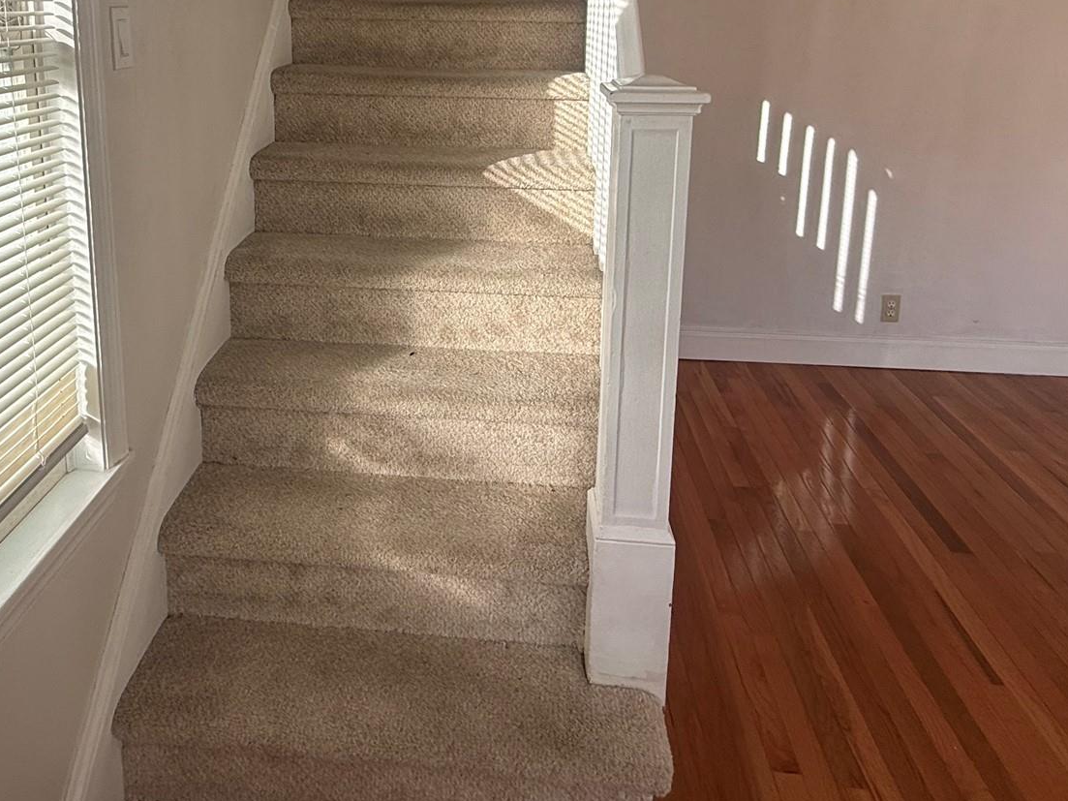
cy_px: 139
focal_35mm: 26
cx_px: 431
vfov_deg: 49.4
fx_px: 802
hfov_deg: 66.7
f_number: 2.2
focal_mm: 2.22
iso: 50
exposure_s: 1/284
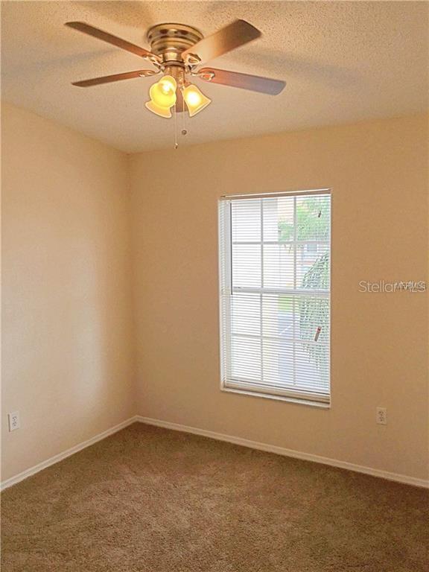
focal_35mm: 29
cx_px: 214
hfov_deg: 48.2
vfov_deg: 61.7
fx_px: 479
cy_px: 286
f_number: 2.2
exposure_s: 1/196
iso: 25
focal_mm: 4.15
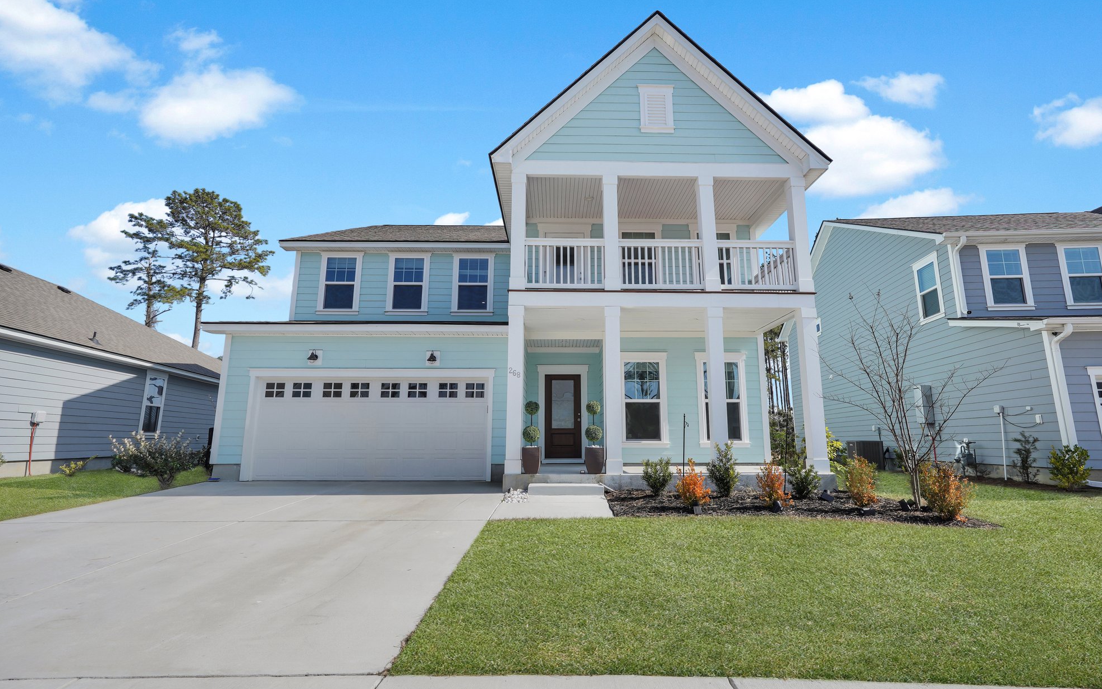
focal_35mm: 17
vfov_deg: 68.0
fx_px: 511
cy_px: 343
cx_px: 564
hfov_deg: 94.3
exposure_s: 1/200
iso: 320
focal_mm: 16
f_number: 9
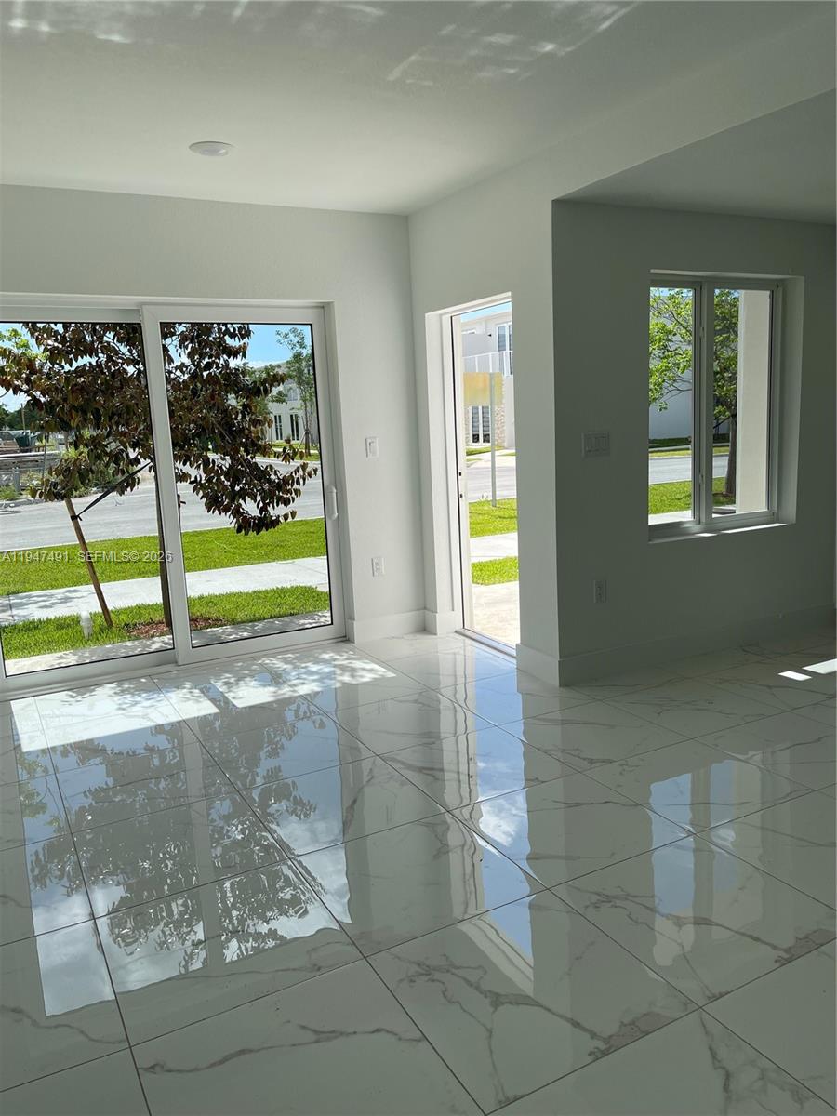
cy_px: 558
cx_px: 418
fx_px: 838
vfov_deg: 67.3
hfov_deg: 53.1
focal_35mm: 26
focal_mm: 5.1
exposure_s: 1/2012
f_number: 1.6
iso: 32
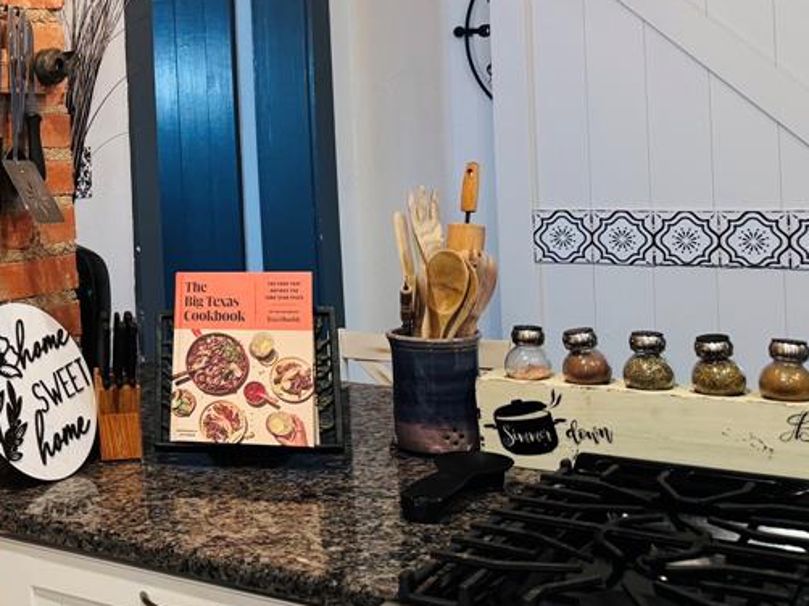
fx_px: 1145
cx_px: 39
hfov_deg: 35.9
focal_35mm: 49
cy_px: 147
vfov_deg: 29.2
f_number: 1.78
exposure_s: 1/60
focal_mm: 6.76
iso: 250
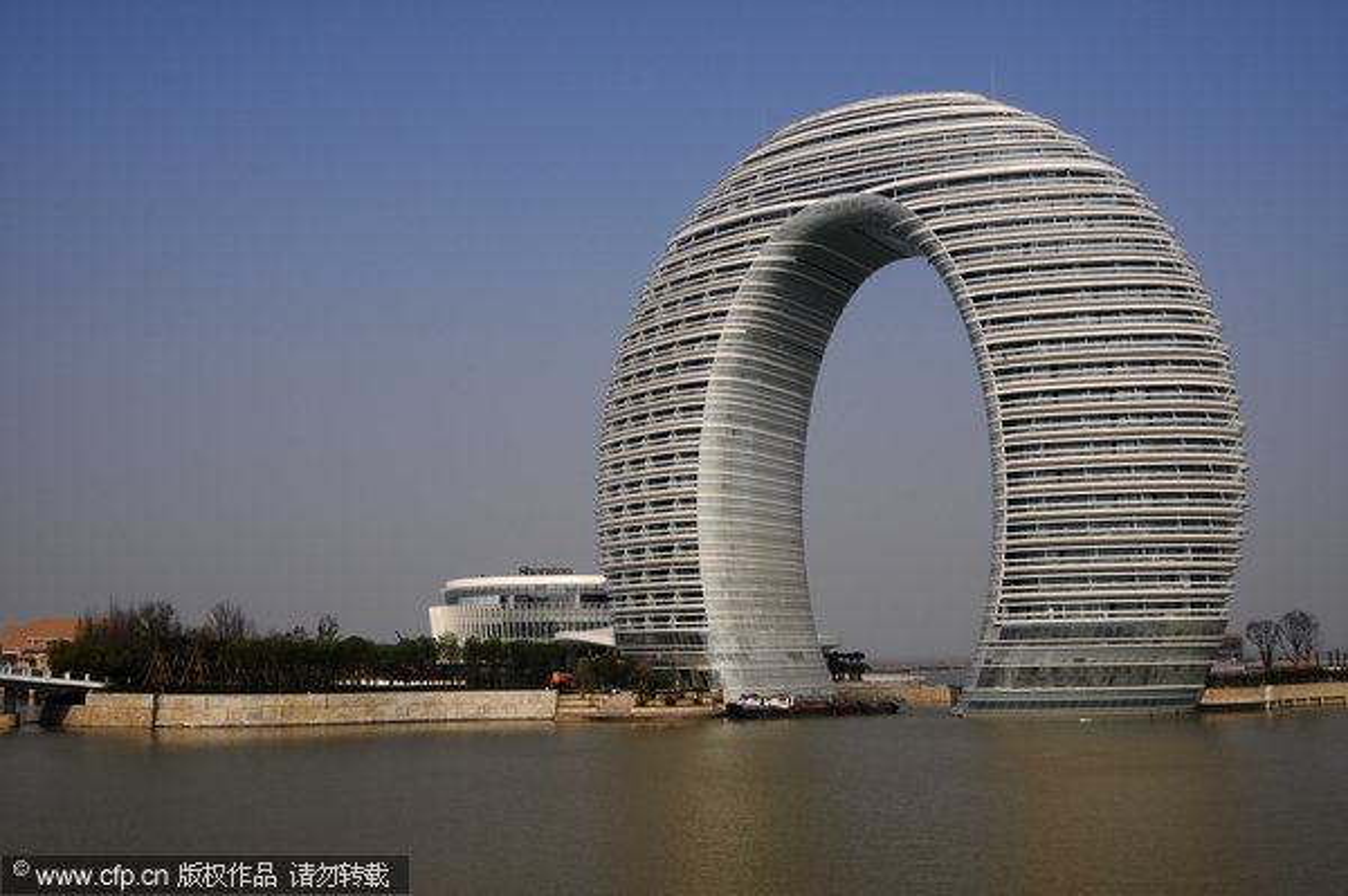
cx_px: 674
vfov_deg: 36.8
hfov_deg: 53.2
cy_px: 448
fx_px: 1347
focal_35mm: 36
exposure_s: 1/800
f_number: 8
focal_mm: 24
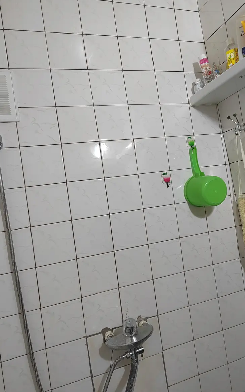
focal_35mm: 25
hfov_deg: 49.2
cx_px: 130
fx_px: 267
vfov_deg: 72.5
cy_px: 193
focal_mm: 5.52
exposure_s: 1/50
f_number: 1.9
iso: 1878
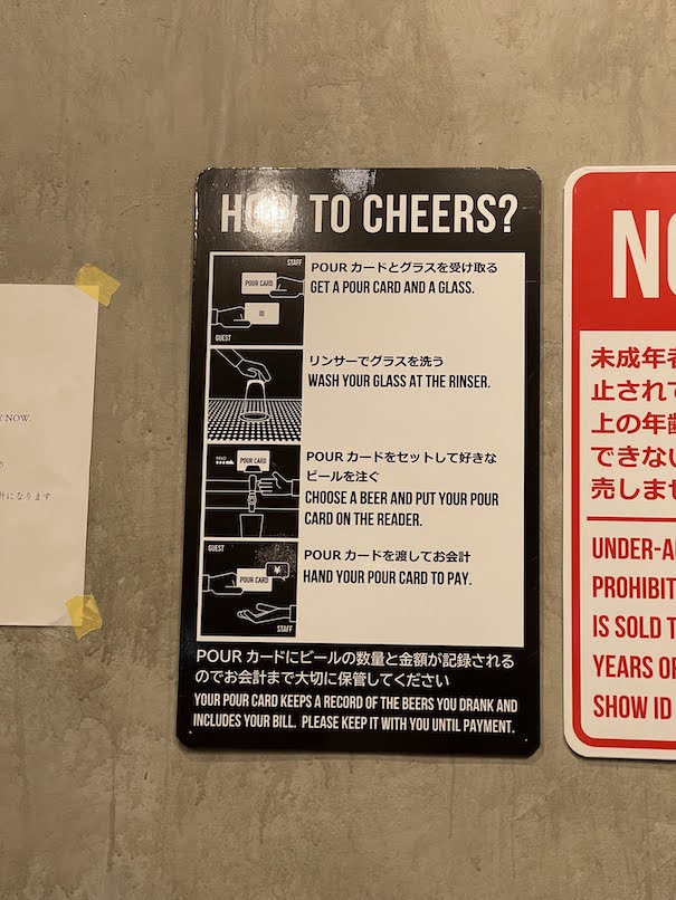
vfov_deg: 30.3
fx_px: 1666
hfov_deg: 22.9
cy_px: 450
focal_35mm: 64
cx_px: 338
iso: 320
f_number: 2.2
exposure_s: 1/50
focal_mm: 7.5
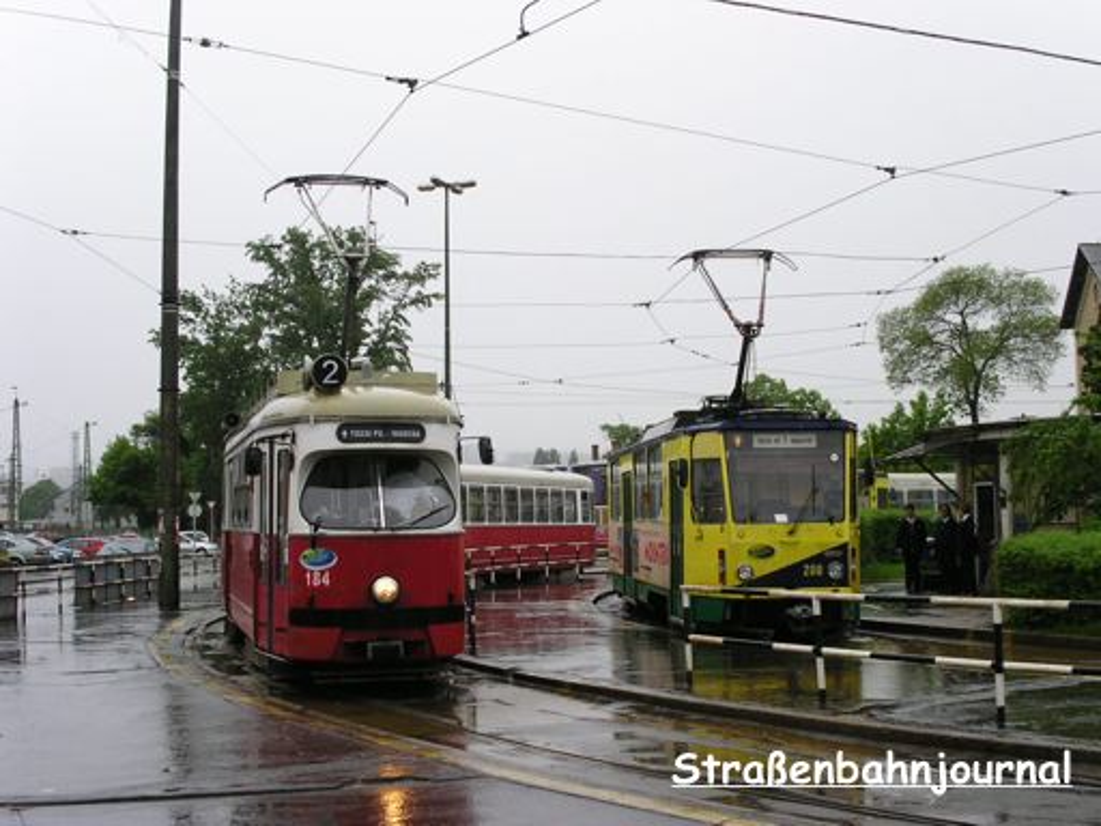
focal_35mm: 50
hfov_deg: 38.2
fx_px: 1590
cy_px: 413
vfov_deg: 29.1
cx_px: 550
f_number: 5.6
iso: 100
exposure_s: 1/60
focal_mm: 10.3
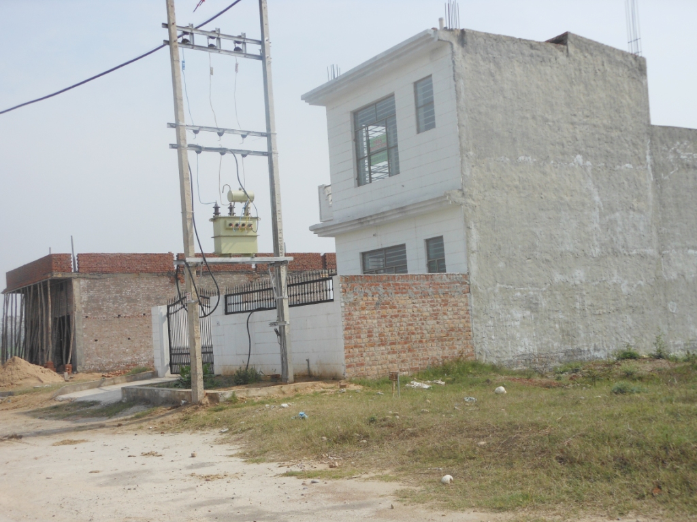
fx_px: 866
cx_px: 348
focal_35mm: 43
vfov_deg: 33.6
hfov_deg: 43.9
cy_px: 261
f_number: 3.8
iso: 80
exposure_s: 1/1000
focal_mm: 7.7
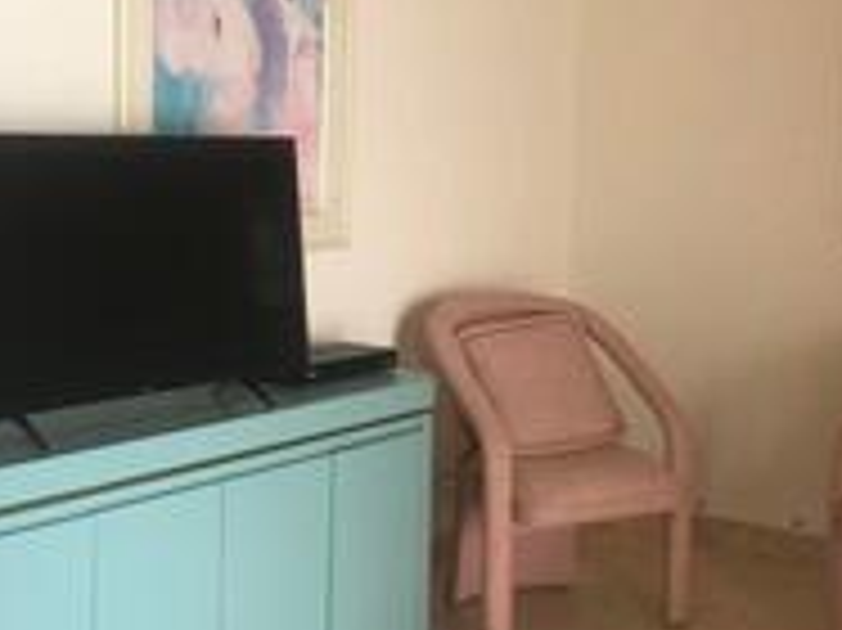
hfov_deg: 31.6
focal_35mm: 60
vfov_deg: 24.3
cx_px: 639
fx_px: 1459
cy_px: 225
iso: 32
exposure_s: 1/45
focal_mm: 3.99
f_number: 1.8
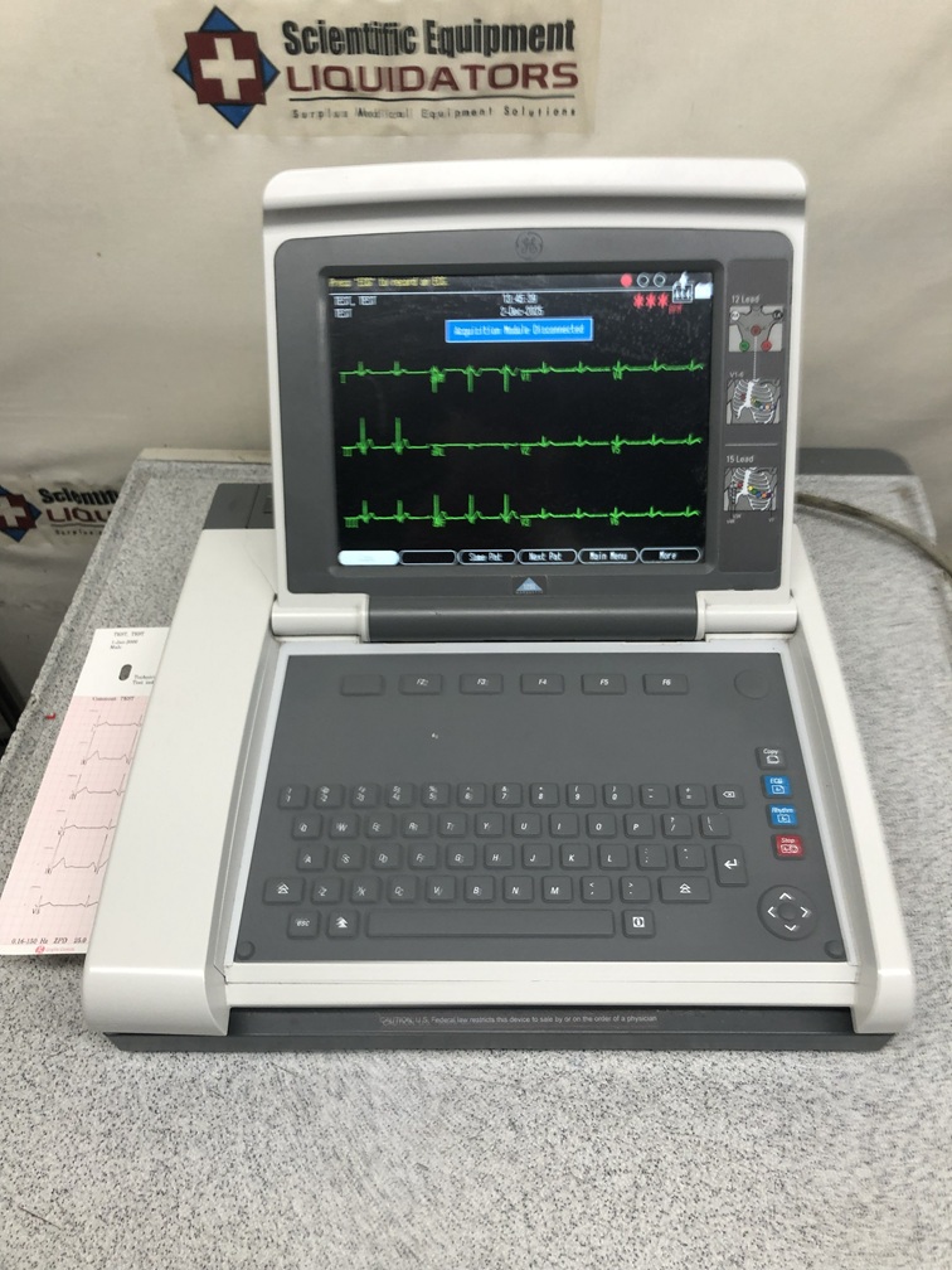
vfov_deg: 63.4
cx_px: 476
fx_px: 1027
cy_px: 635
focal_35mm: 28
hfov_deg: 49.7
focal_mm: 3.99
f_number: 1.8
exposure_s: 1/40
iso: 25
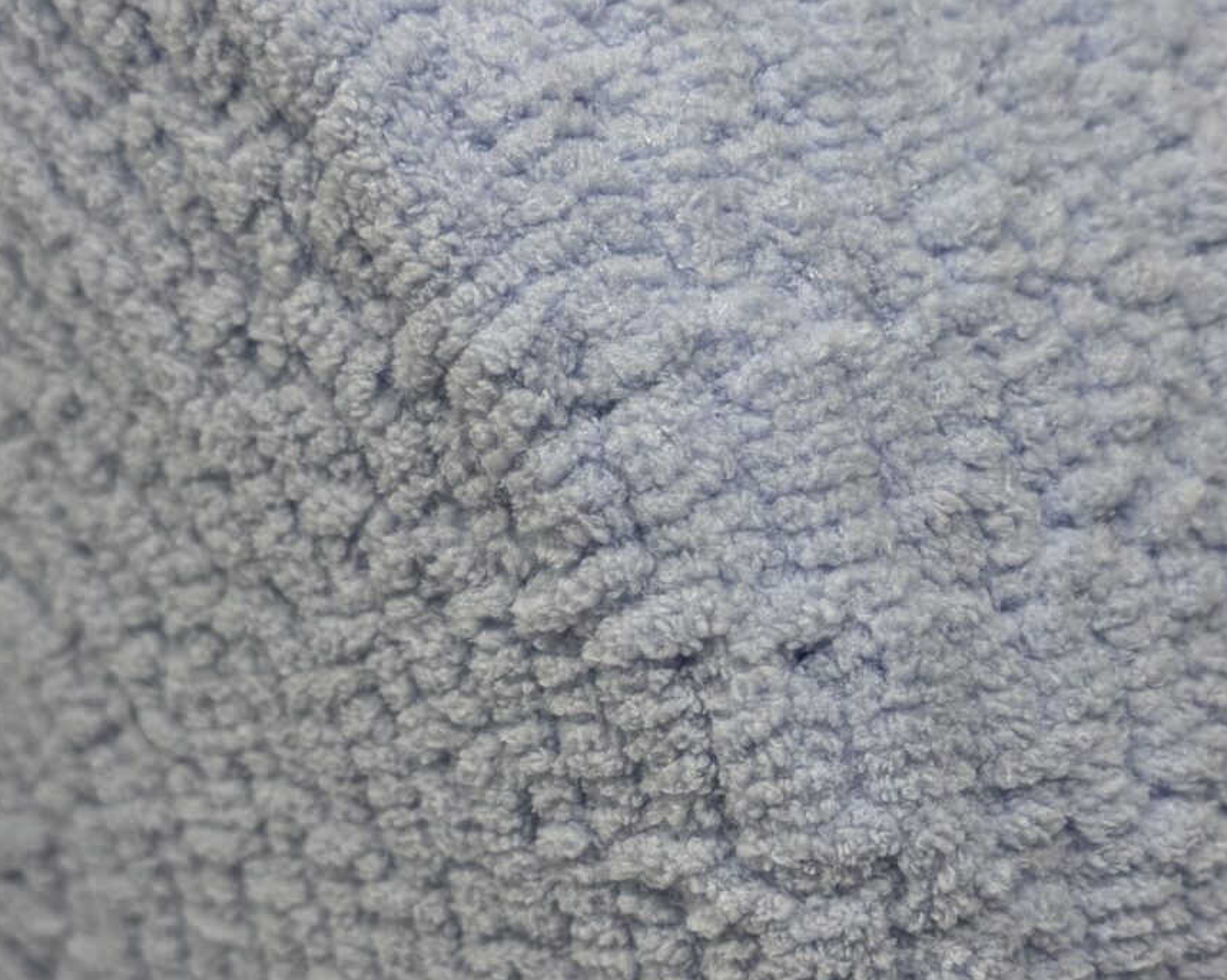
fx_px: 2541
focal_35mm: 70
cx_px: 703
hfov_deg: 27.1
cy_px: 594
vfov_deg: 21.8
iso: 80
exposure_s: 1/535
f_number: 1.78
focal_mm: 6.76
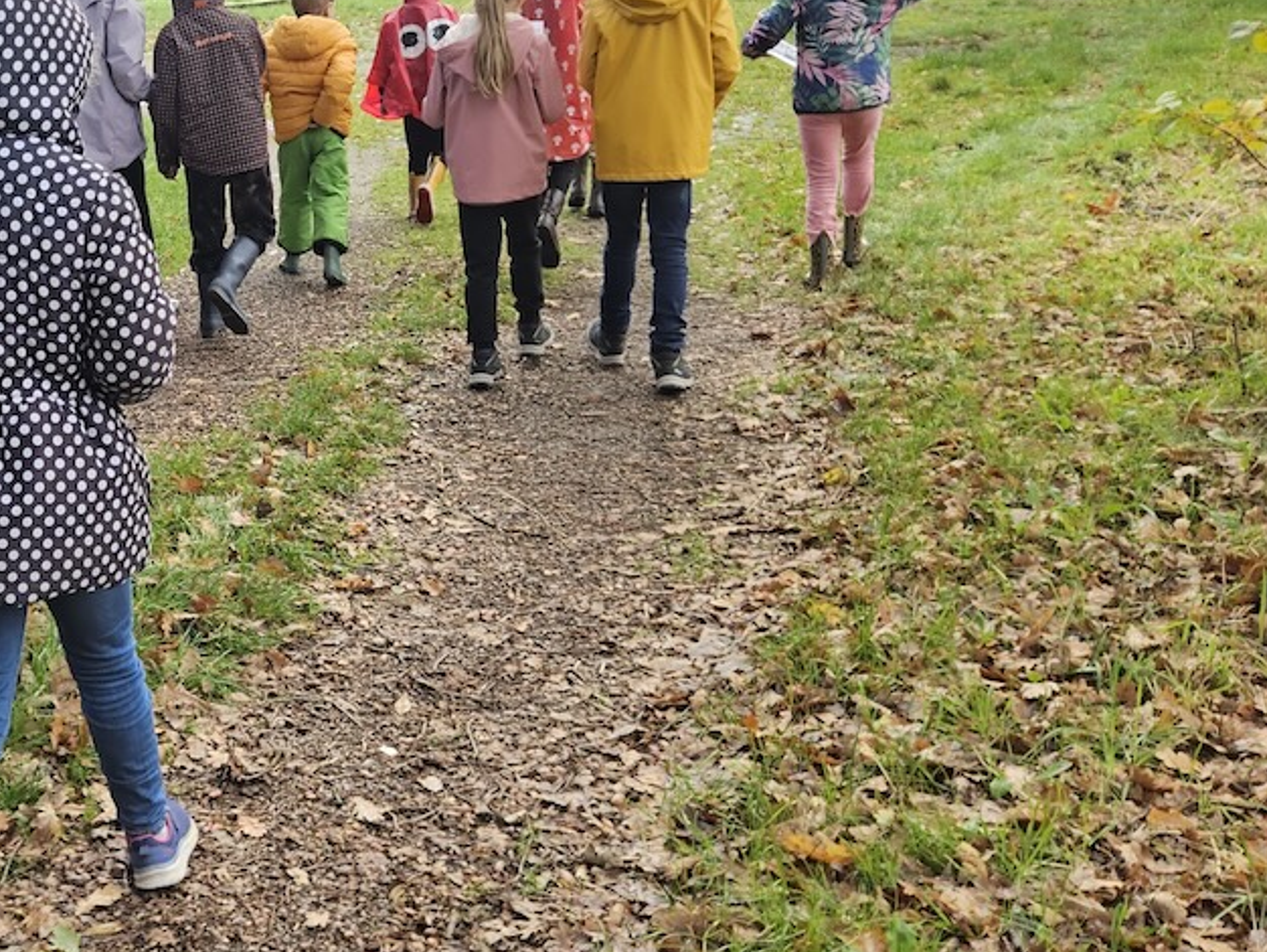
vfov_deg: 30.9
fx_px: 1721
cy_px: 409
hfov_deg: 37.6
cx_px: 113
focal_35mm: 47
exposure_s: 1/180
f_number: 1.8
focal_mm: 5.4
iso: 50
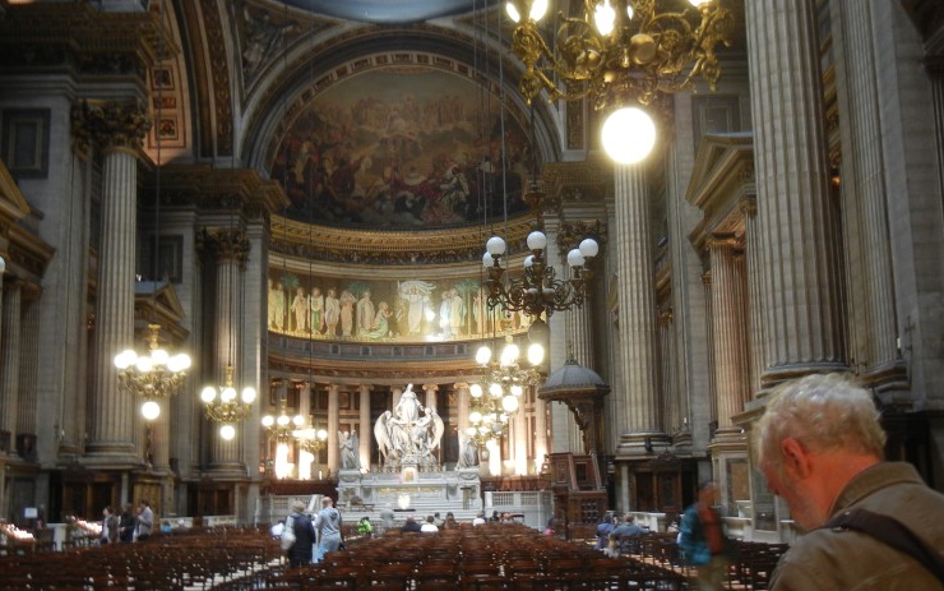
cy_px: 324
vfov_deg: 29.2
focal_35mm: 44
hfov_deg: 45.3
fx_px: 1132
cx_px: 462
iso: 200
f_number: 3.5
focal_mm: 5.4
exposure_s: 1/2.7
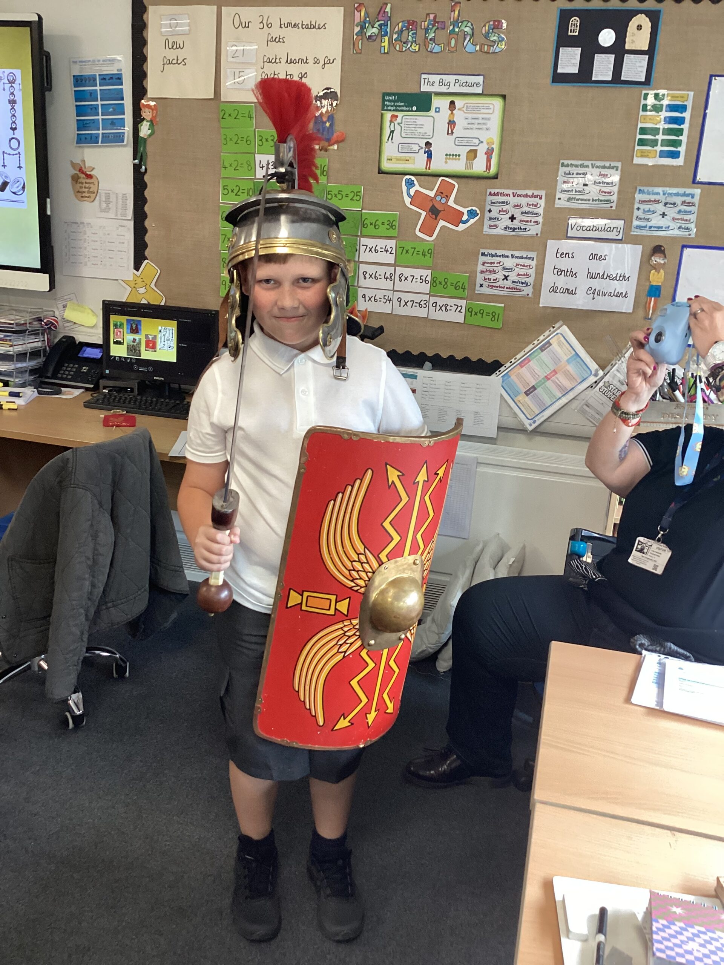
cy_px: 482
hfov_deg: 45.4
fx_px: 864
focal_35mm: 31
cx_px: 362
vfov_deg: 58.4
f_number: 2.4
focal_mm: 3.3
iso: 200
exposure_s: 1/60
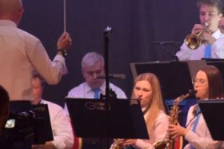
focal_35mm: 338
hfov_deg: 6.1
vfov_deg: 4.1
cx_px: 204
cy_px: 60
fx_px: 2101
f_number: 5.6
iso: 7200
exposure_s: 1/160
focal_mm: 105
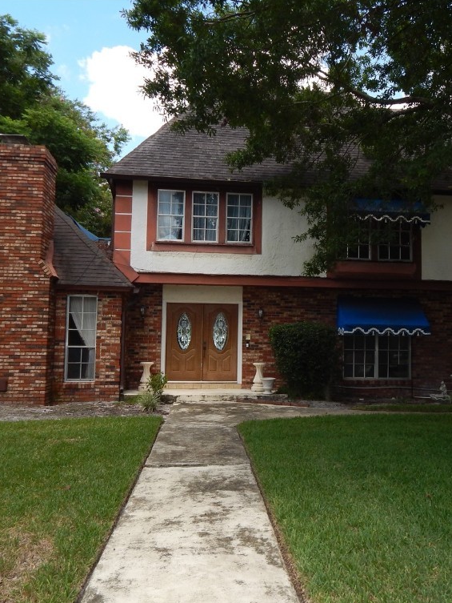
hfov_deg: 41.4
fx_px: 592
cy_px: 305
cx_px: 288
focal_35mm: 34
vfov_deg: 53.9
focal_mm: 4.5
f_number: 3.1
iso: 125
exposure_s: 1/800
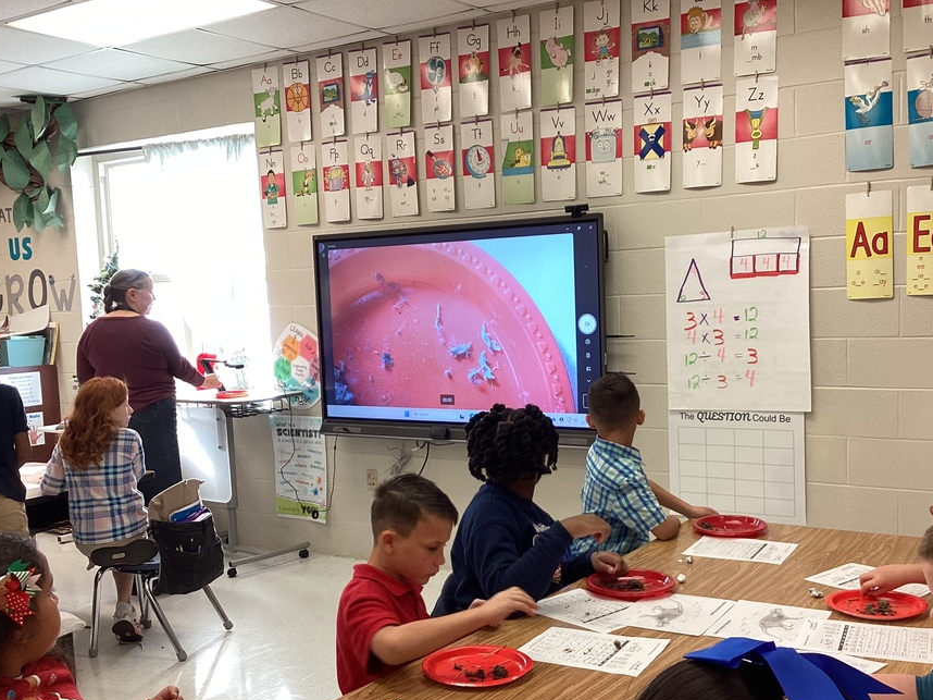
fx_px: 997
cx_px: 507
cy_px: 400
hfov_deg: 50.1
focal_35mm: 37
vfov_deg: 38.6
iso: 64
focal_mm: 3.3
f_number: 2.4
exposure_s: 1/50
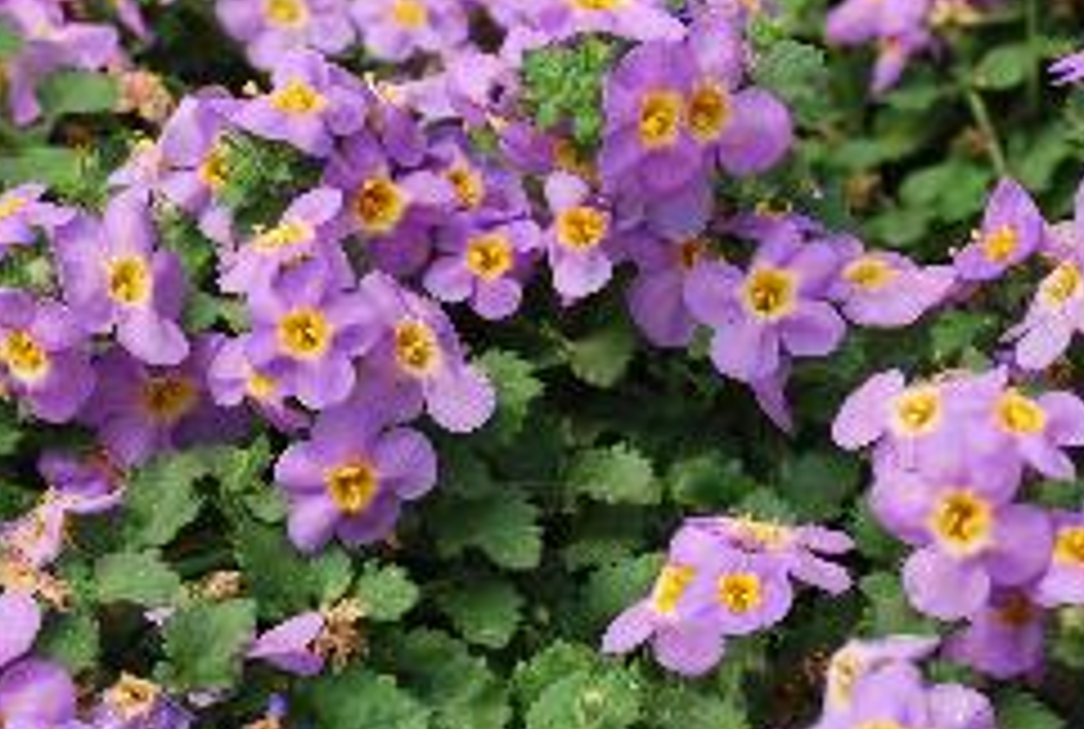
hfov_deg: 14.9
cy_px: 495
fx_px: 4130
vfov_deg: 10.1
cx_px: 216
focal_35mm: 137
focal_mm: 55
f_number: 8
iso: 110
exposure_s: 1/60
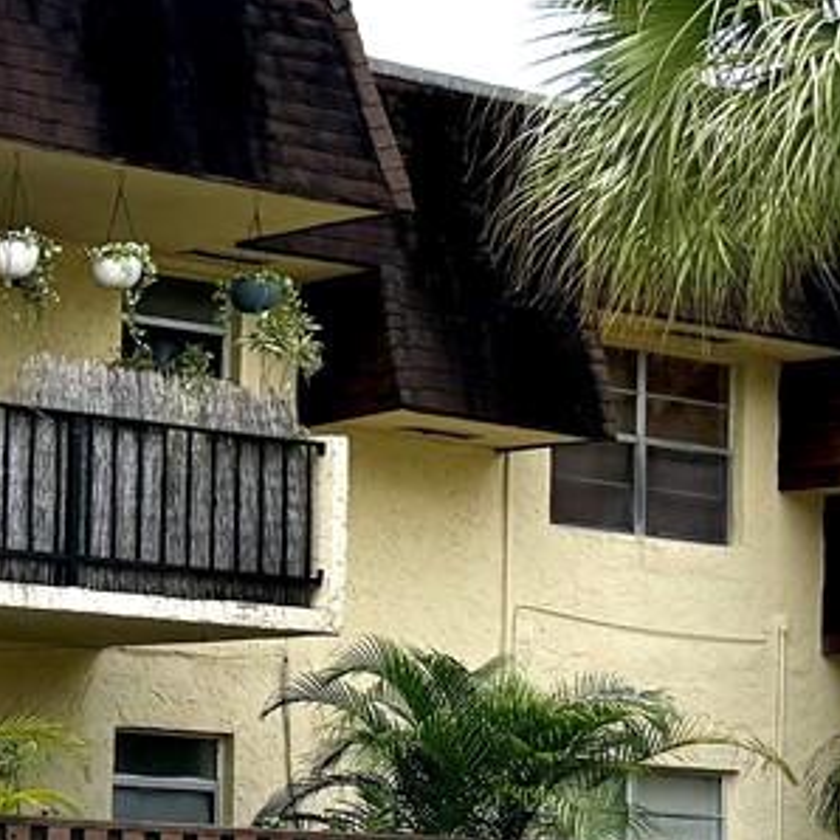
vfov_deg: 15.2
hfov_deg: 13.9
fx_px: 3130
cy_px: 671
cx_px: -569
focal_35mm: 114
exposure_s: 1/4167
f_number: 1.78
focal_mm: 6.76
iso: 125
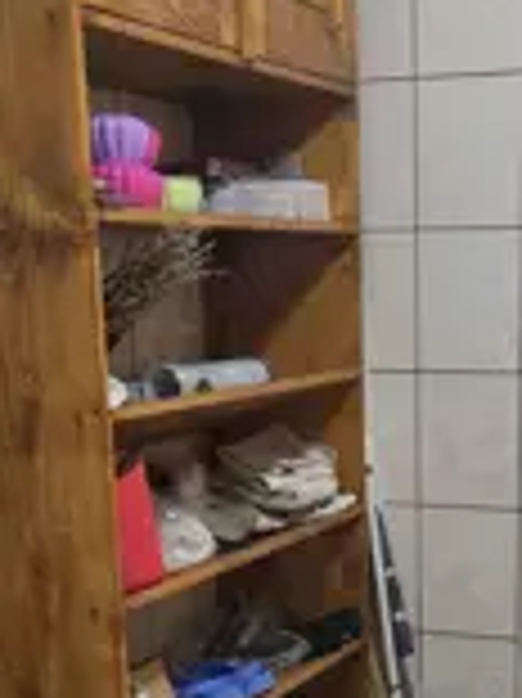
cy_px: 662
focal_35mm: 67
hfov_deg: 21.7
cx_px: 387
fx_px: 1349
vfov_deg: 27.7
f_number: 1.8
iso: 250
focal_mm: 5.4
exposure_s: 1/50
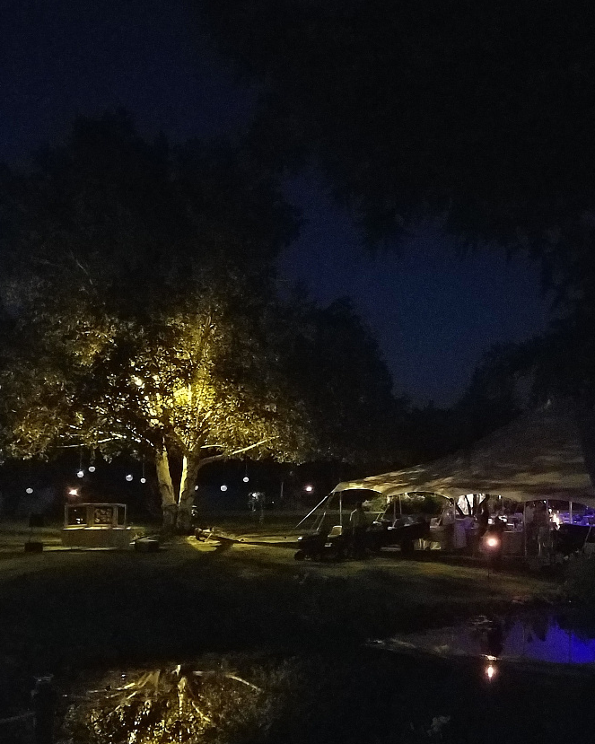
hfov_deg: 29.6
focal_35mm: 49
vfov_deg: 38.0
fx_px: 1079
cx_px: 529
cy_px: 405
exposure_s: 1/4
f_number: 1.7
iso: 1250
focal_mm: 4.2
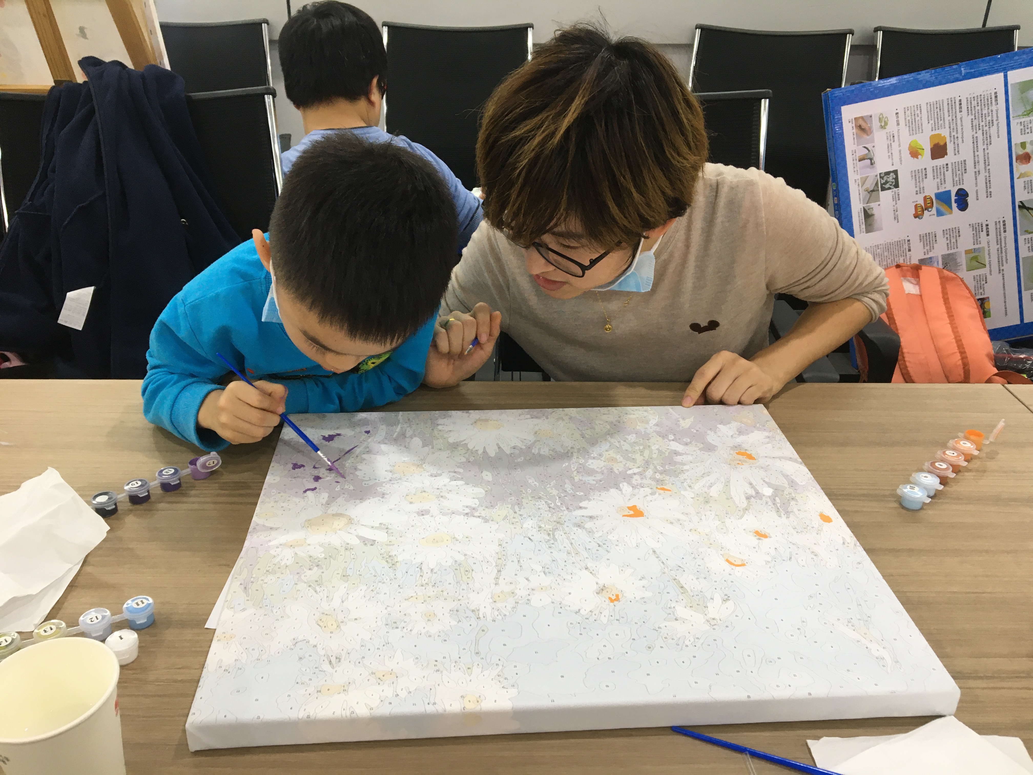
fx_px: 865
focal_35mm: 29
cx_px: 516
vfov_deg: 48.2
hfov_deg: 61.7
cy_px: 388
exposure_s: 1/33
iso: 64
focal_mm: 4.15
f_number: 2.2
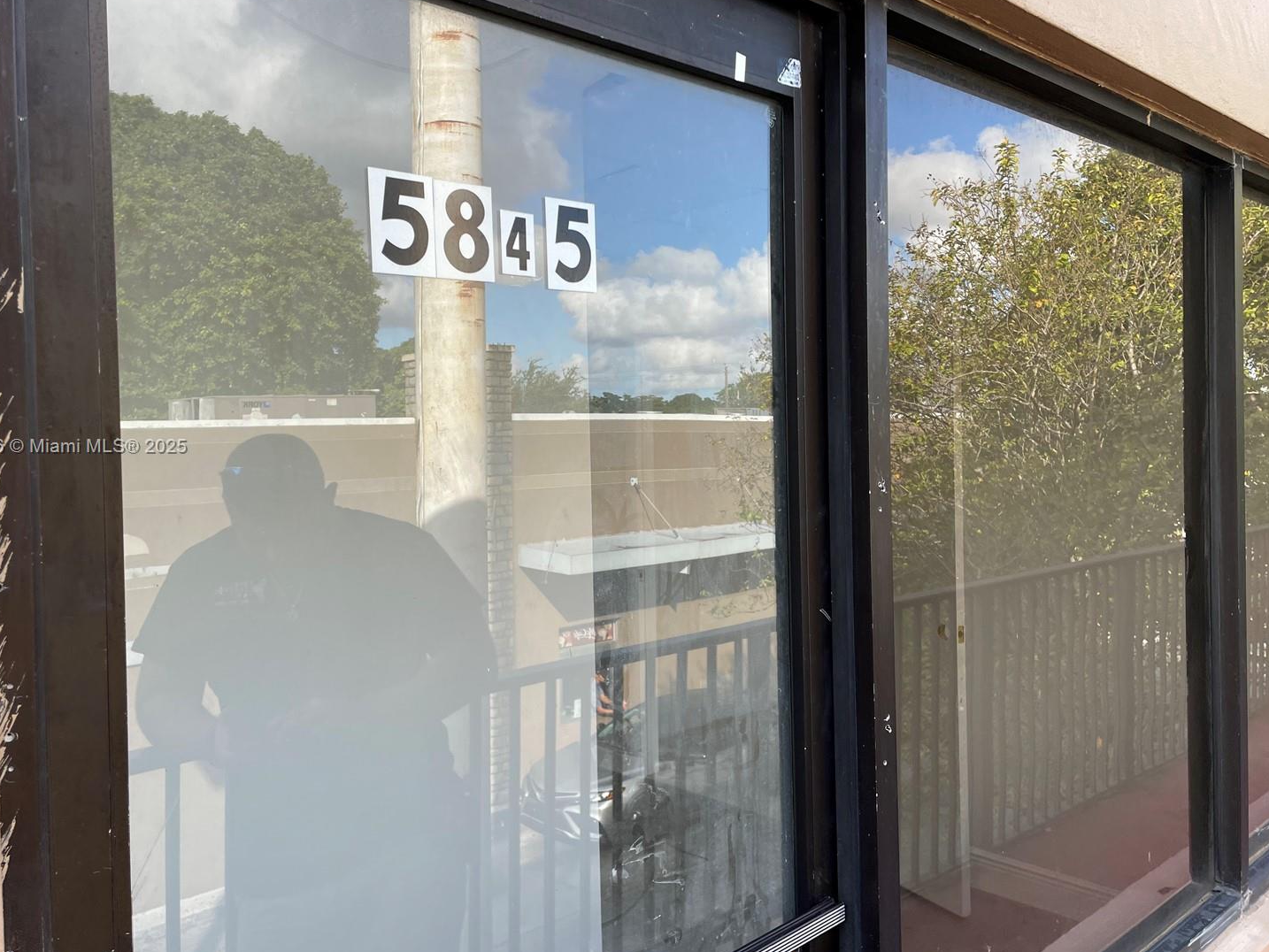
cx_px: 611
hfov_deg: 61.6
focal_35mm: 29
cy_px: 448
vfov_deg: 48.2
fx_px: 1063
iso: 32
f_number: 1.6
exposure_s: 1/553
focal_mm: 4.2
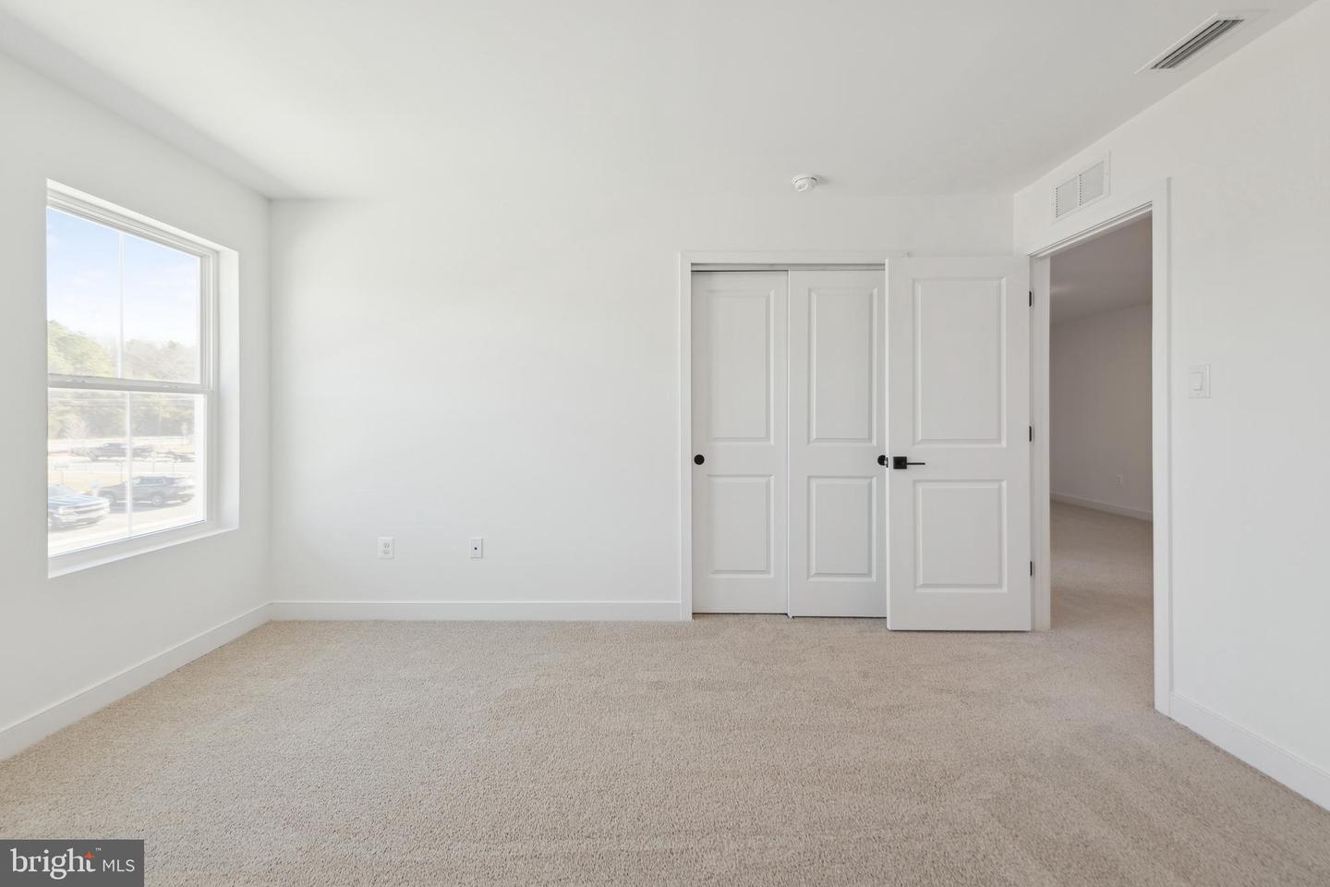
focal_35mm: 14
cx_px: 665
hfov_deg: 104.3
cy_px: 444
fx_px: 517
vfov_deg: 81.2
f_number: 8
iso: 64
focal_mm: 14
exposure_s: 1/15
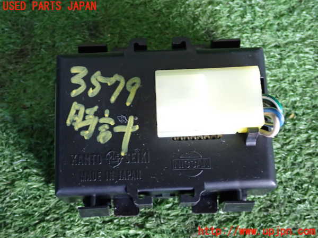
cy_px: 119
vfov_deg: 27.0
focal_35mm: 54
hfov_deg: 35.5
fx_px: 496
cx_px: 159
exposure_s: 1/50
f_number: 3.3
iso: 800
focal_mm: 9.65
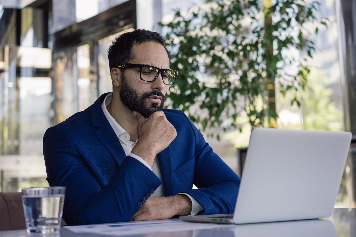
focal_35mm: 55
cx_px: 178
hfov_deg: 36.2
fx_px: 544
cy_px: 118
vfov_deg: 24.6
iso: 200
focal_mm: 55
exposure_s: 1/160
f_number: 2.8
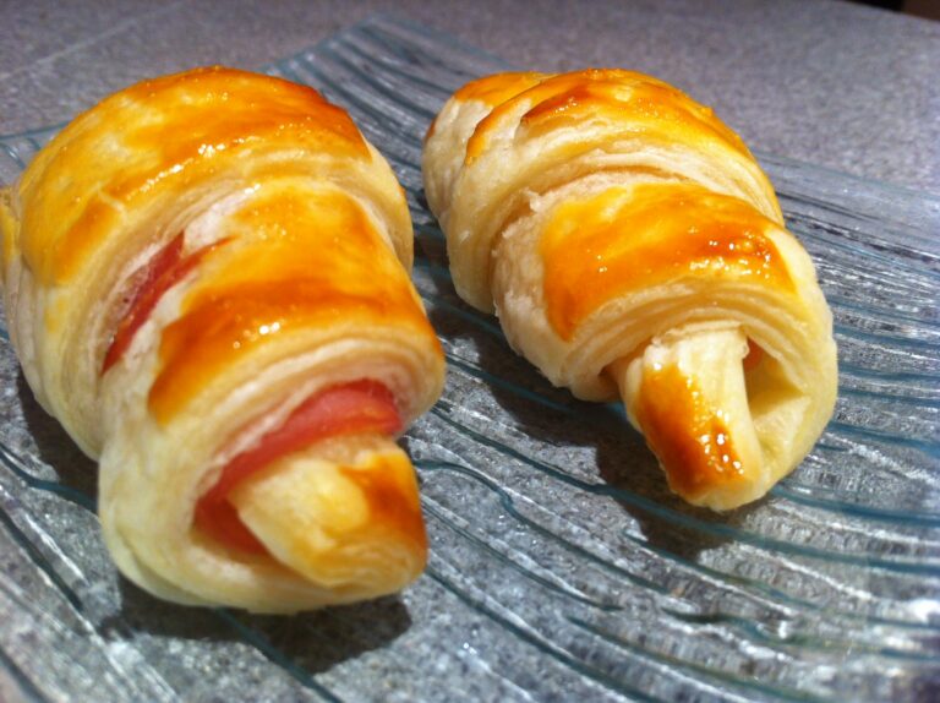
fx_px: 949
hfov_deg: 52.7
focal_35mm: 35
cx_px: 470
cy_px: 352
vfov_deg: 40.6
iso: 80
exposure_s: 1/15
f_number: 2.8
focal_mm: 3.85
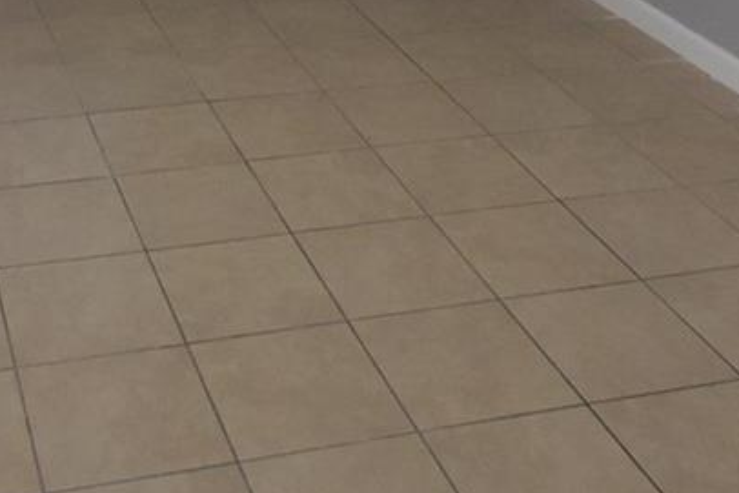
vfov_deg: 17.3
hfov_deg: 30.4
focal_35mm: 65
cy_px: -377
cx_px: 169
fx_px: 1334
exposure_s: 1/200
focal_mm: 11
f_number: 10
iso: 1600
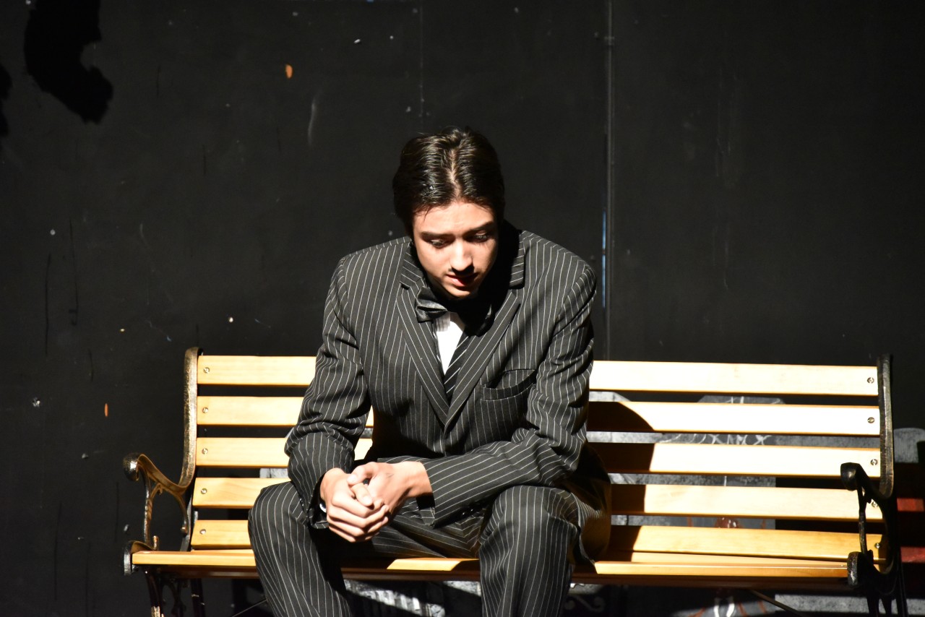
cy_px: 308
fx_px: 6425
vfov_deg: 5.5
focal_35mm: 250
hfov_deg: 8.2
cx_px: 462
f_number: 5.6
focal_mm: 250
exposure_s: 1/250
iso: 11400
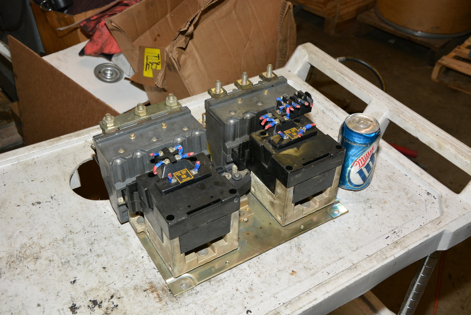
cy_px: 158
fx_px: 510
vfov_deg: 34.2
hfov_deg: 49.5
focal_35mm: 39
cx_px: 236
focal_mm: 26
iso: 800
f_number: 7.1
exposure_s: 1/60
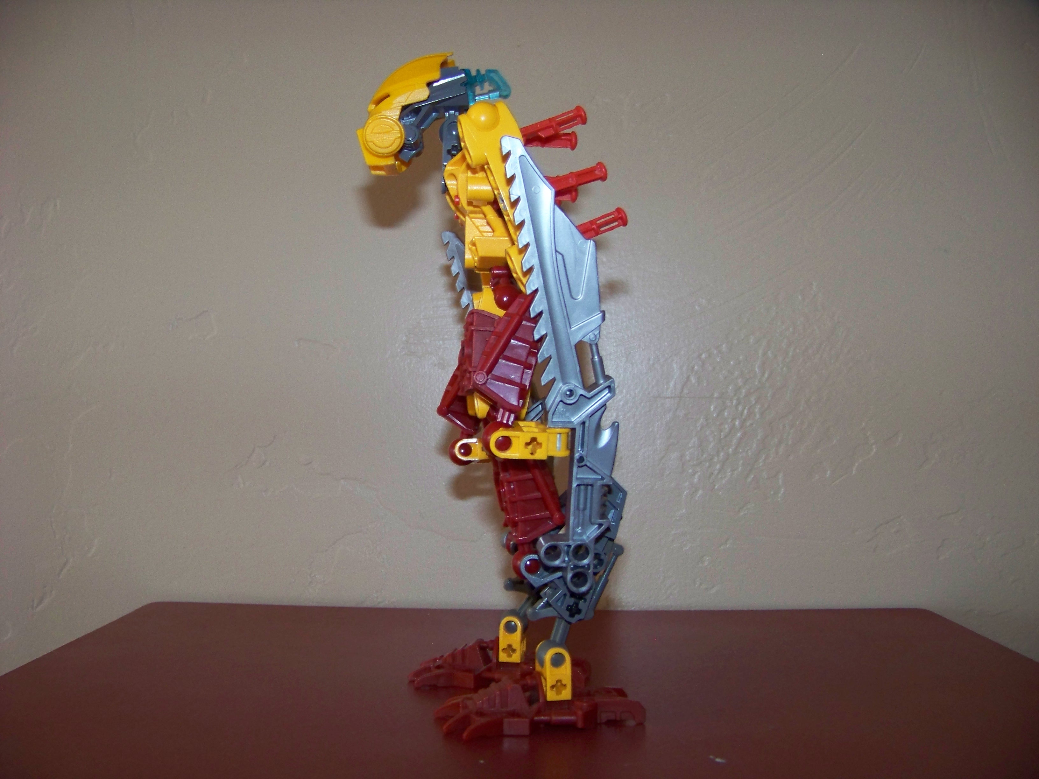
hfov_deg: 51.4
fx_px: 1081
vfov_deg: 39.7
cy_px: 390
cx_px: 520
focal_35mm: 36
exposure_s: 1/30
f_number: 2.8
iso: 200
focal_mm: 5.85
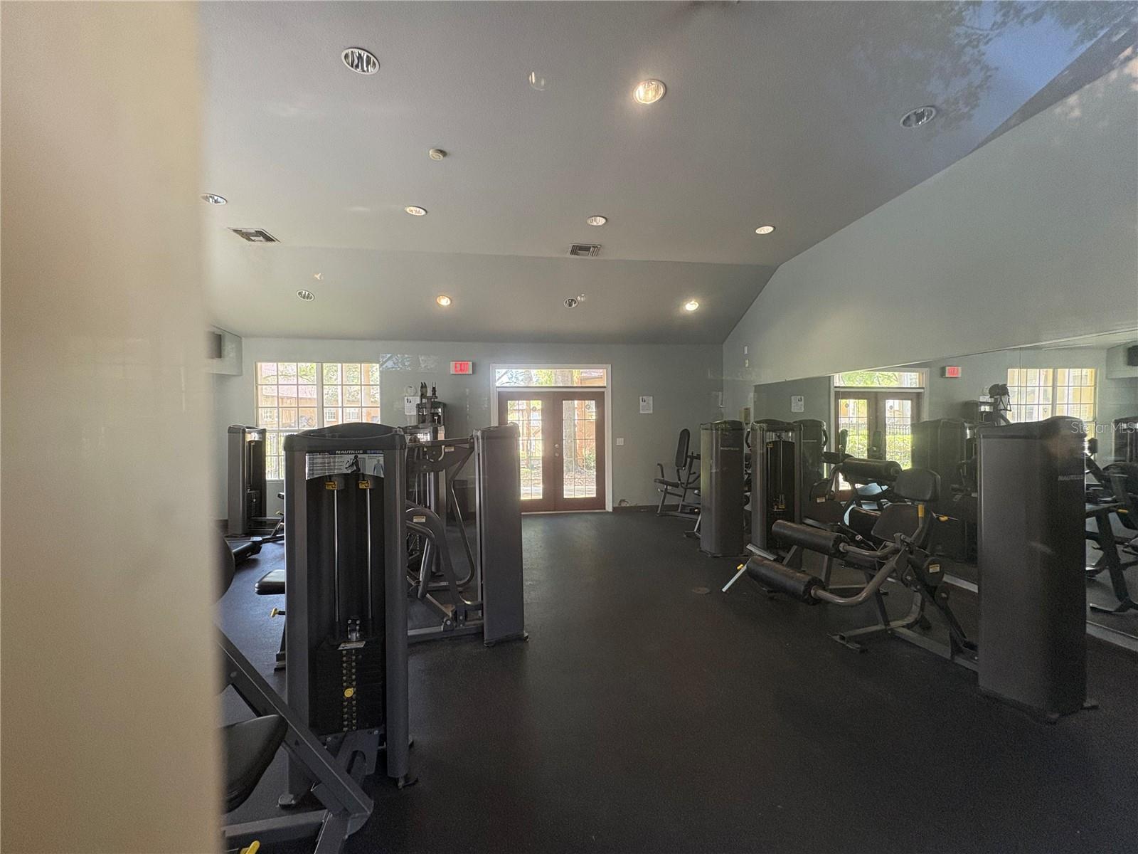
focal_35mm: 14
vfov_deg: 85.7
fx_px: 460
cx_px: 569
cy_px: 427
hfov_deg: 102.1
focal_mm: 2.22
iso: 250
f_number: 2.2
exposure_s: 1/67
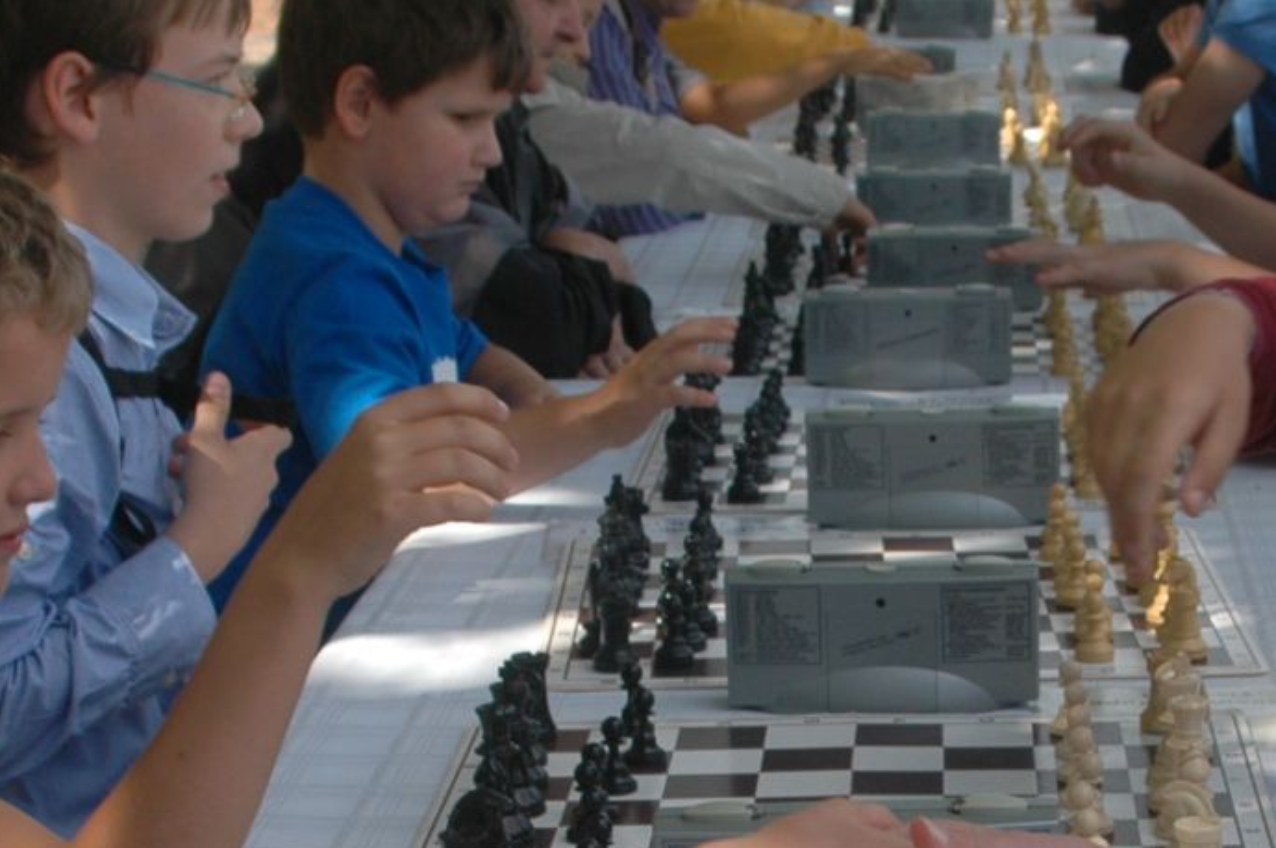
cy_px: 815
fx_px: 3789
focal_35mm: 107
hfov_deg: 19.0
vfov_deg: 12.6
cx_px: 935
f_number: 7.1
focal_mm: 24
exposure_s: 1/200
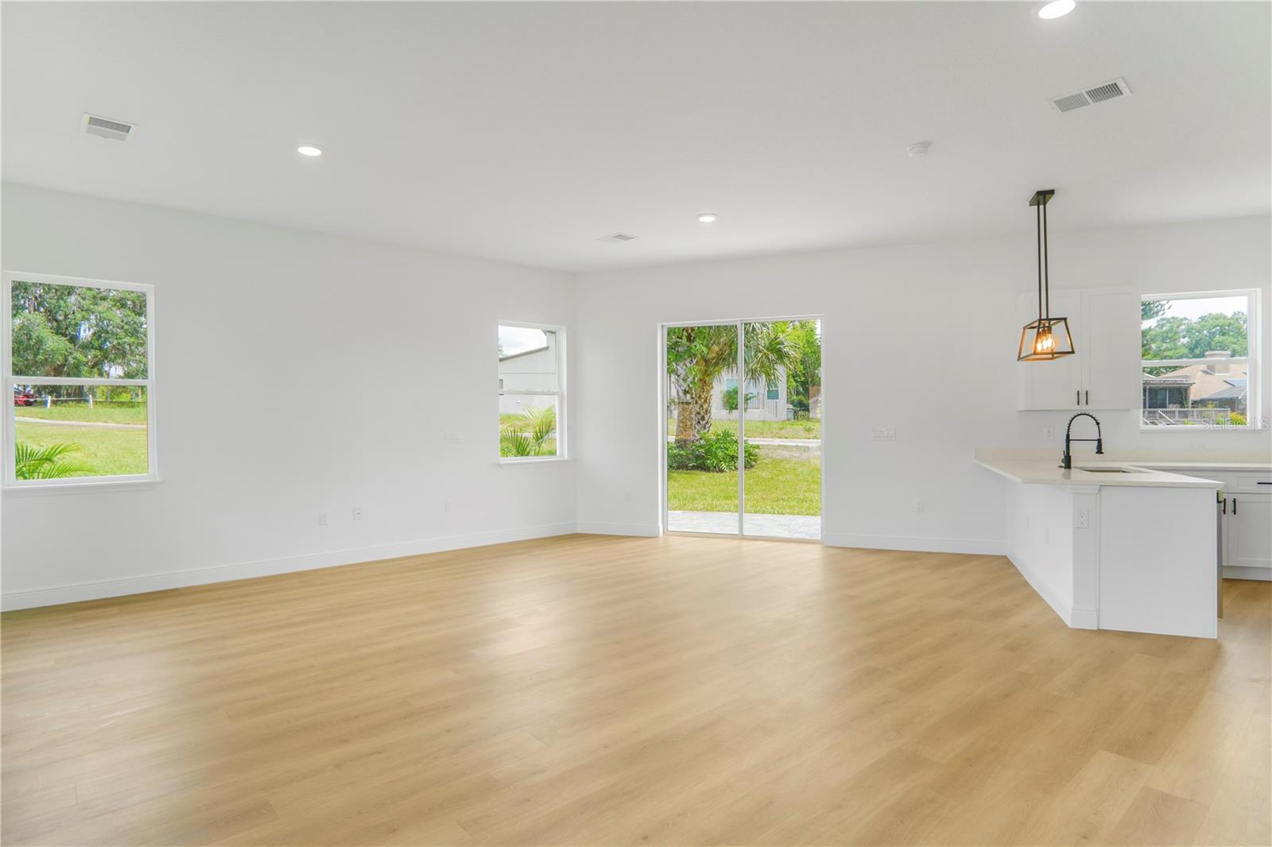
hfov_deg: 90.0
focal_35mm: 18
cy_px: 424
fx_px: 636
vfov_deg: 67.4
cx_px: 636
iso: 100
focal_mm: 12
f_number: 3.5
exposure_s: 1/160
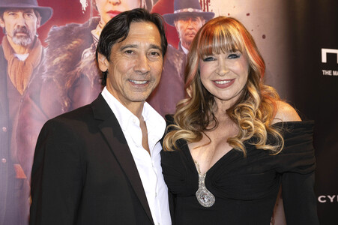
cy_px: 112
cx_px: 169
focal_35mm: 65
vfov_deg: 20.9
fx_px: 610
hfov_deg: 31.0
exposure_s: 1/200
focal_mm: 65
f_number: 5
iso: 800
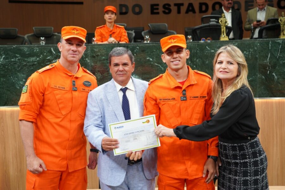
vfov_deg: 27.5
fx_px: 388
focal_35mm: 49
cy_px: 95
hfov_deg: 40.3
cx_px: 142
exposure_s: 1/160
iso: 1250
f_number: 5
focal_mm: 49
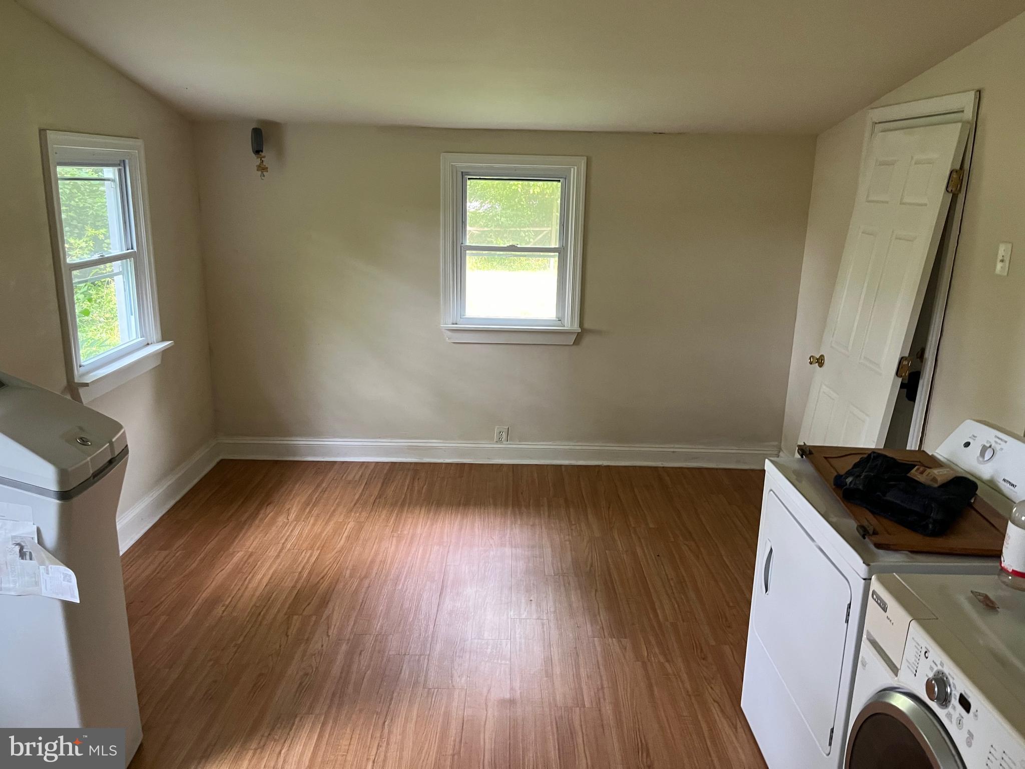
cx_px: 512
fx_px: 770
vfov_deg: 53.1
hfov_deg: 67.3
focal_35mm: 26
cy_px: 384
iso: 320
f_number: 1.6
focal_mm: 5.1
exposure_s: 1/60
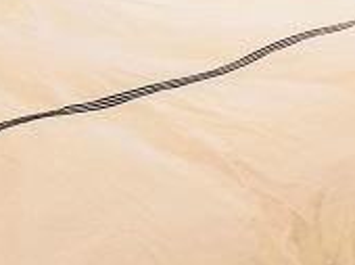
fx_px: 1485
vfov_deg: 10.0
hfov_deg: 13.6
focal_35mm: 145
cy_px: -76
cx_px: 171
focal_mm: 6
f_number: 2.8
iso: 122
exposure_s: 1/30
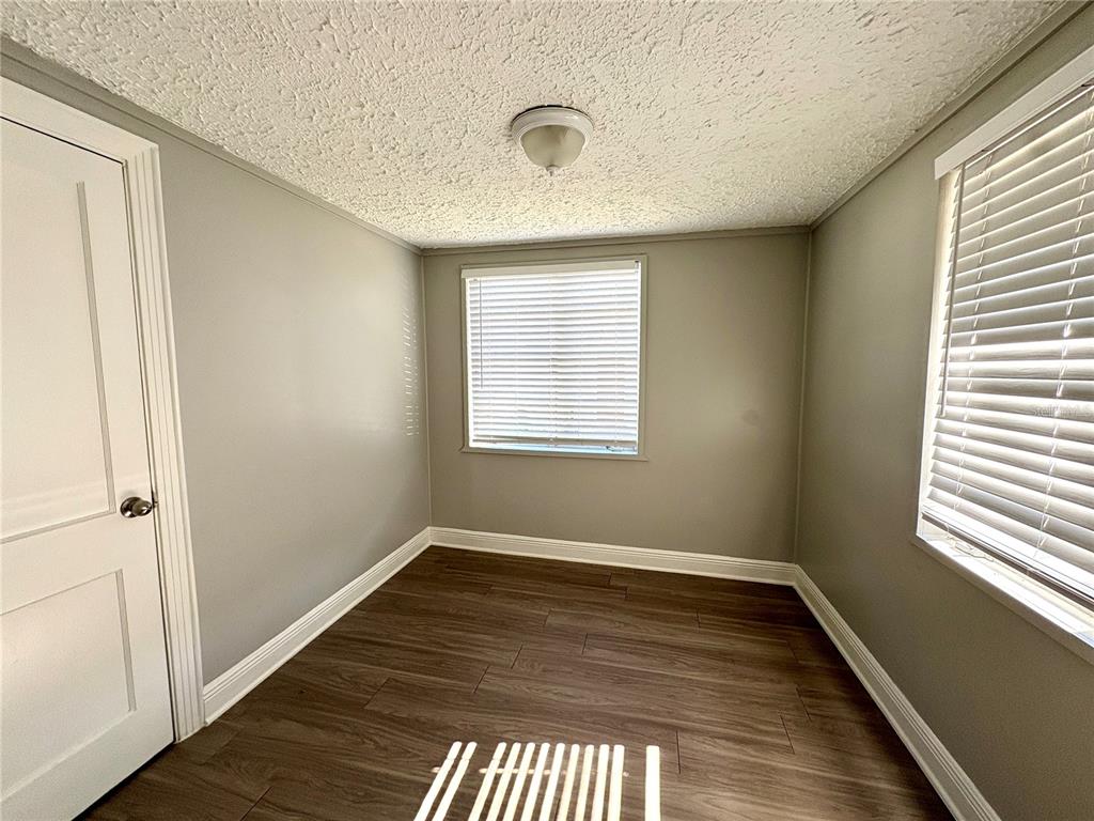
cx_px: 547
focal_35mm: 14
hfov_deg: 102.1
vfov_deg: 85.7
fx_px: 442
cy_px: 410
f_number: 2.2
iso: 80
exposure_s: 1/99
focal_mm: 2.22
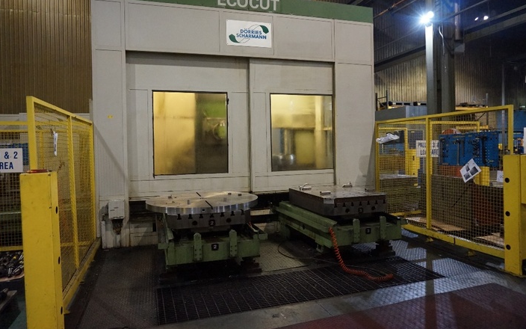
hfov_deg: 72.5
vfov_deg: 49.2
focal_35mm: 25
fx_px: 358
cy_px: 154
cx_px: 267
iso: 3200
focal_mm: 16
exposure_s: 1/100
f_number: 3.5
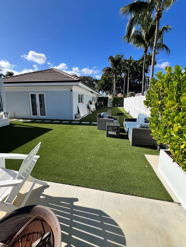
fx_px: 100
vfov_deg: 102.0
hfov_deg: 85.7
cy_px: 121
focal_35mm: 14
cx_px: 90
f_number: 1.8
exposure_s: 1/1085
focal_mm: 1.57
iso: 32
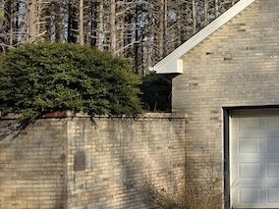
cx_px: 403
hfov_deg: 20.6
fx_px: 669
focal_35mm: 83
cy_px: 68
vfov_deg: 17.7
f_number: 1.7
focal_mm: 6.3
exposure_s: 1/3758
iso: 80
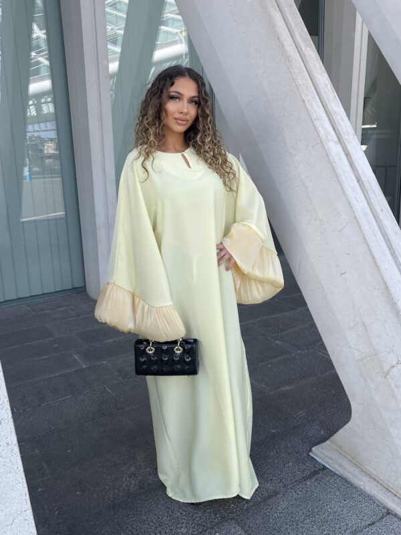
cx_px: 200
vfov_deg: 69.4
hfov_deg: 54.9
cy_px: 268
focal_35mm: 25
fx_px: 386
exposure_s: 1/908
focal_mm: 5.1
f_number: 1.6
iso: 32
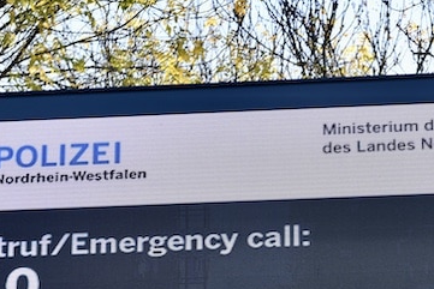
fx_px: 1881
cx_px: 281
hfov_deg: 13.1
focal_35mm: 156
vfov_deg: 8.7
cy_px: 386
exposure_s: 1/100
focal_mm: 55
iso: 64
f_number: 6.3
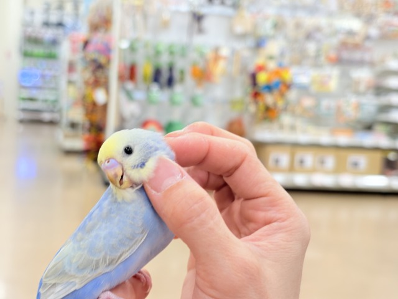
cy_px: 150
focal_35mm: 52
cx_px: 199
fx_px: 598
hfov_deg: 36.8
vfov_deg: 28.0
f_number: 1.6
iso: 50
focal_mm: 5.96
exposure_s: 1/50
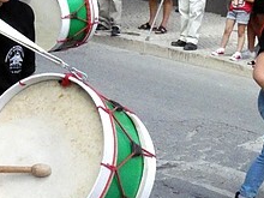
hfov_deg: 20.4
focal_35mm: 94
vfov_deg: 15.6
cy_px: 153
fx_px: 717
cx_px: 21
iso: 3200
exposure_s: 1/2000
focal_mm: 6.2
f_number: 8
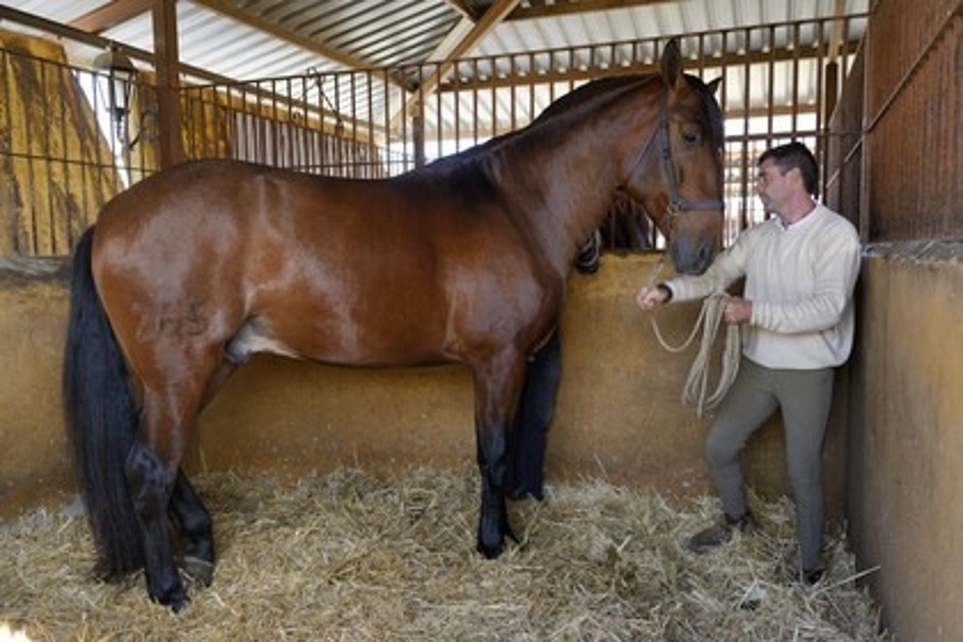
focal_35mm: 31
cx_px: 482
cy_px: 321
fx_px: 829
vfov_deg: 42.3
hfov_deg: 60.3
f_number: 4
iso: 200
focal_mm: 31
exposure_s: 1/80
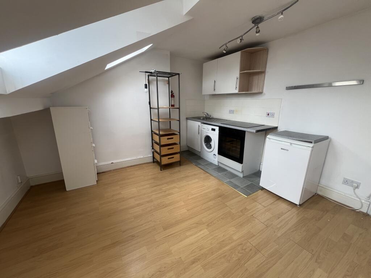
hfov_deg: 106.2
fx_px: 139
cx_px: 186
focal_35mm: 13
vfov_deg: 89.9
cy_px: 139
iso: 40
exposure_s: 1/99
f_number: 1.8
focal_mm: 1.57
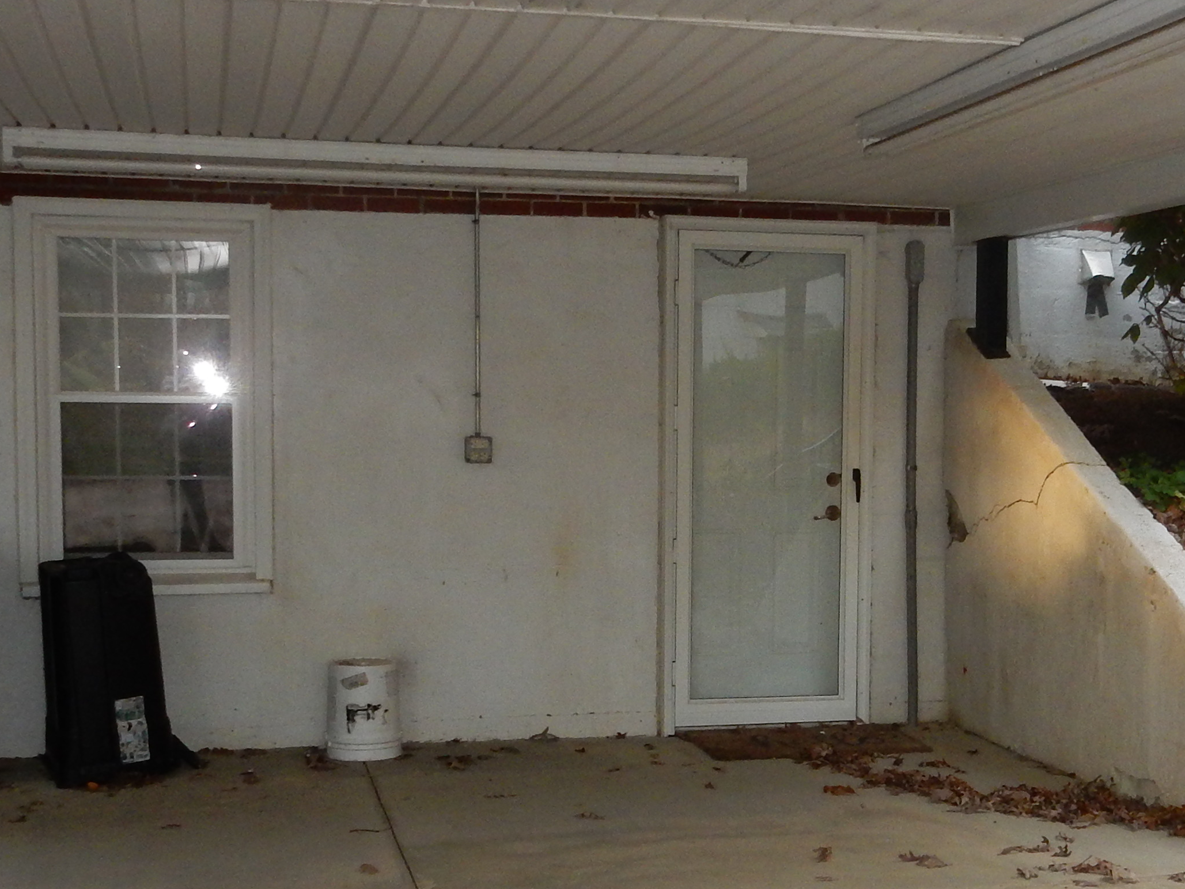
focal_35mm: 56
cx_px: 739
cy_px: 576
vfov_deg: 26.0
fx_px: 1917
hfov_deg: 34.2
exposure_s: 1/30
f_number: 3.7
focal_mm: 4.5
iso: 250
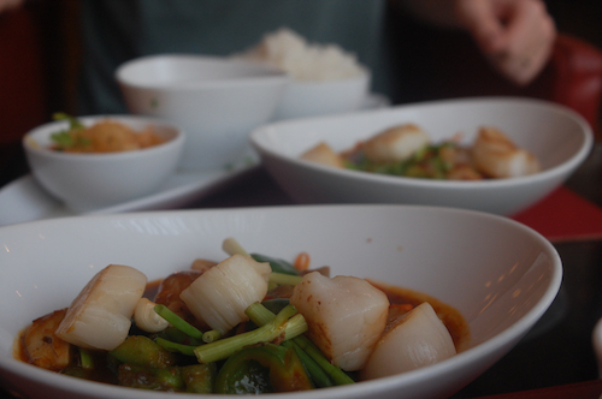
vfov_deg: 25.7
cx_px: 301
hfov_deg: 37.9
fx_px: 877
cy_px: 200
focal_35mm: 52
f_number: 5
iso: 400
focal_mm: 35
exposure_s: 1/100
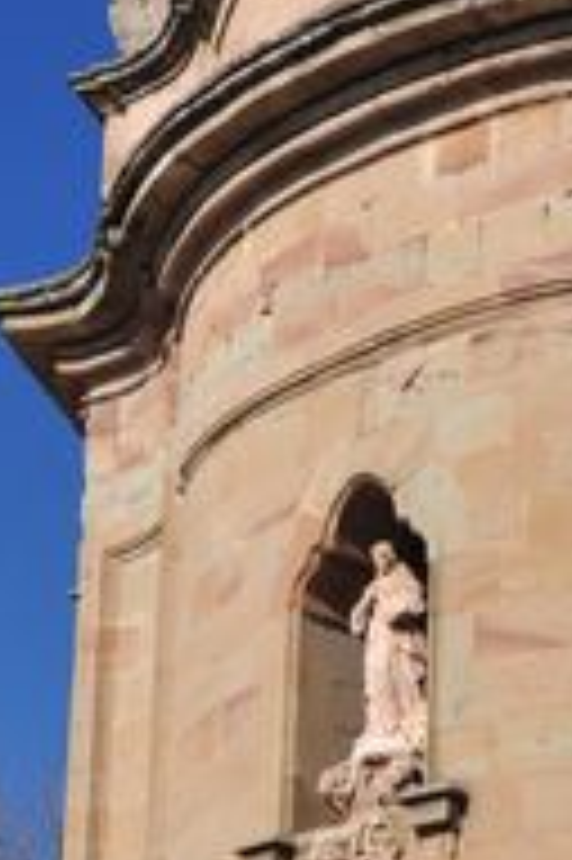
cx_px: 712
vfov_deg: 14.8
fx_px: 3271
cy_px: 810
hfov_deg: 9.8
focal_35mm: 137
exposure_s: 1/640
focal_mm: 22
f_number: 13
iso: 250
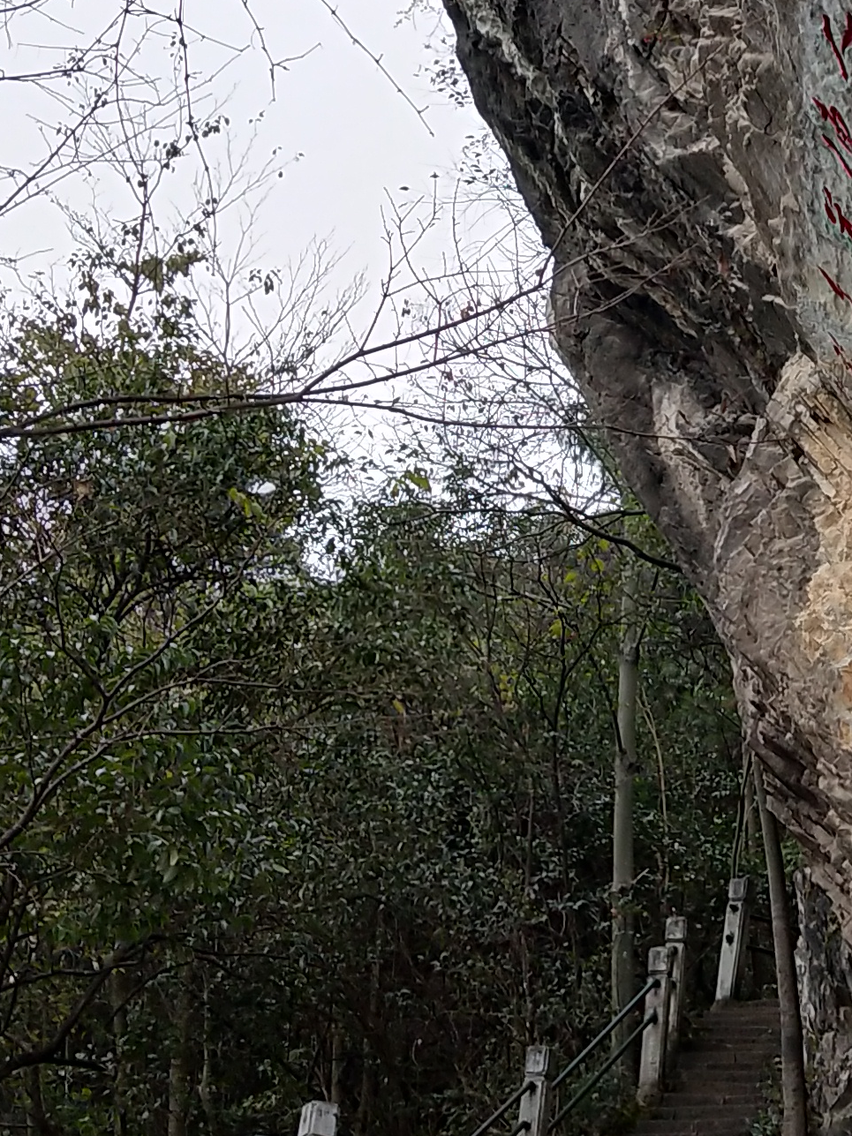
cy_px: 328
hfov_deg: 15.4
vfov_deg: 20.7
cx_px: 905
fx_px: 3085
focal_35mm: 94
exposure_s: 1/519
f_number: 1.8
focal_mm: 3.95
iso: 140
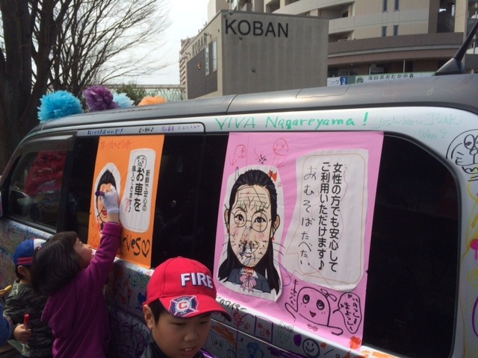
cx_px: 239
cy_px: 179
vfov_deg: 48.2
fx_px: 400
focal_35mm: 29
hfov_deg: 61.7
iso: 32
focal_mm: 4.15
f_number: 2.2
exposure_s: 1/2160
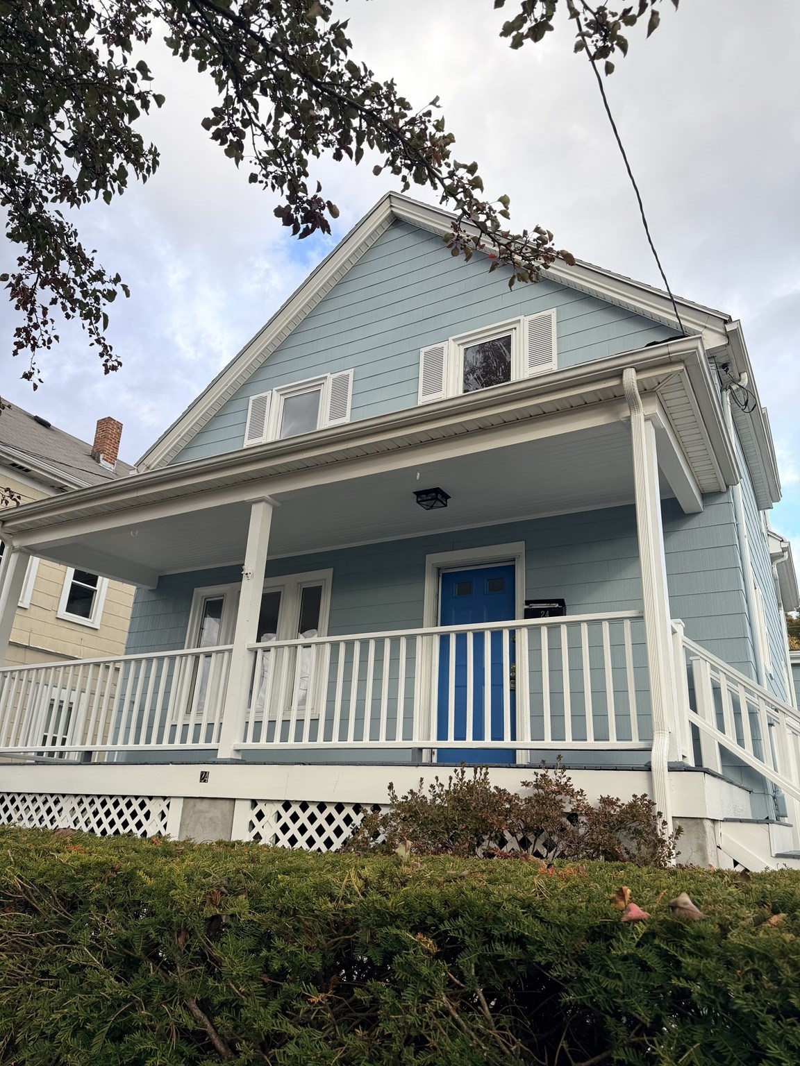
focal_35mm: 24
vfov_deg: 71.6
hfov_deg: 56.8
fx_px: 740
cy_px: 533
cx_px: 400
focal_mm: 6.76
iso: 80
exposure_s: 1/1046
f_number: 1.78
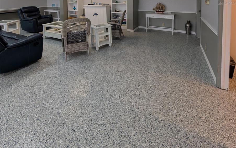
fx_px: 109
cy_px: 3
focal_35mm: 17
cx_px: 118
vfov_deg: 54.5
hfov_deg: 94.4
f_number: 1.7
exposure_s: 1/221
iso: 62
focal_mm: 2.02
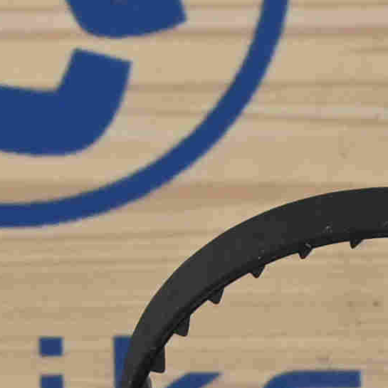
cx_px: 42
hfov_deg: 4.1
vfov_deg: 4.1
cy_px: 825
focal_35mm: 424
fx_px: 5371
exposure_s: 1/160
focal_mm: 32.5
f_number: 10
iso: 1000
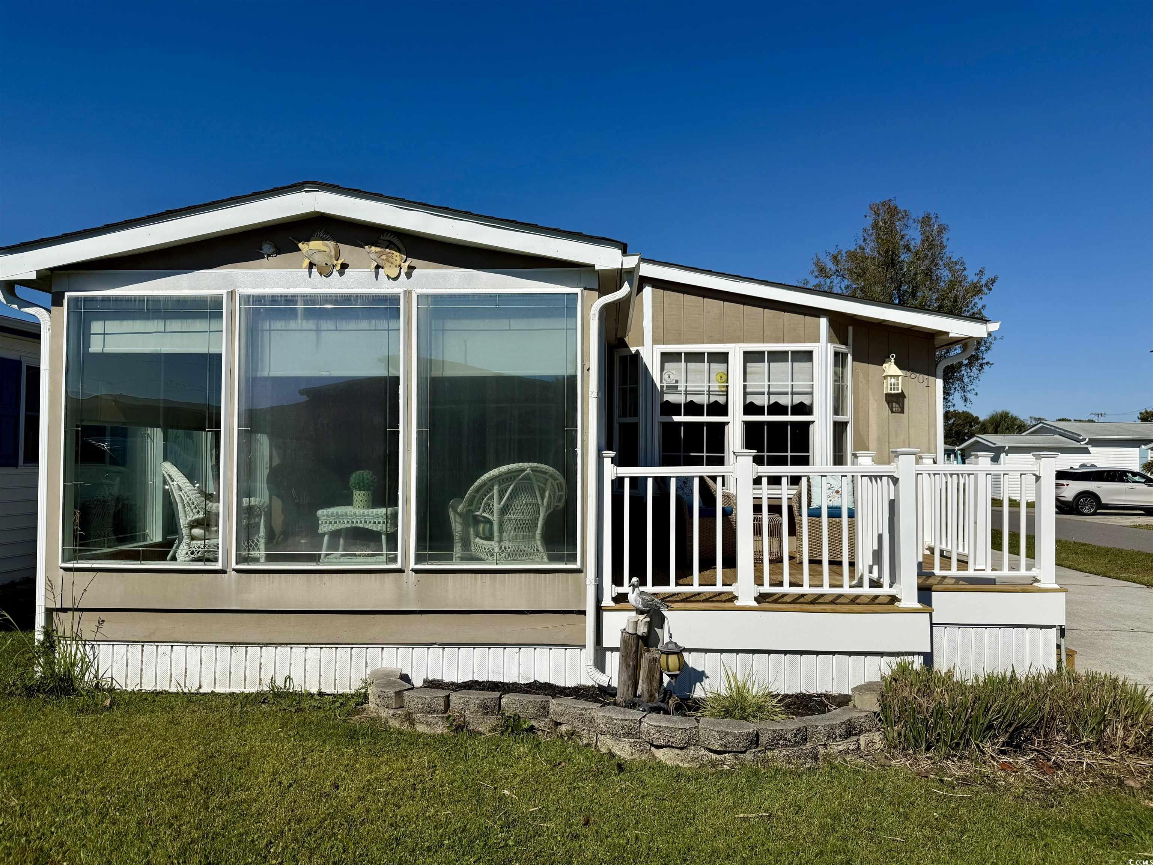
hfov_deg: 71.6
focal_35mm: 24
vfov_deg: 56.8
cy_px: 432
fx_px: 799
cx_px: 576
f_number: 1.78
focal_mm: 6.76
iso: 80
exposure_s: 1/14286
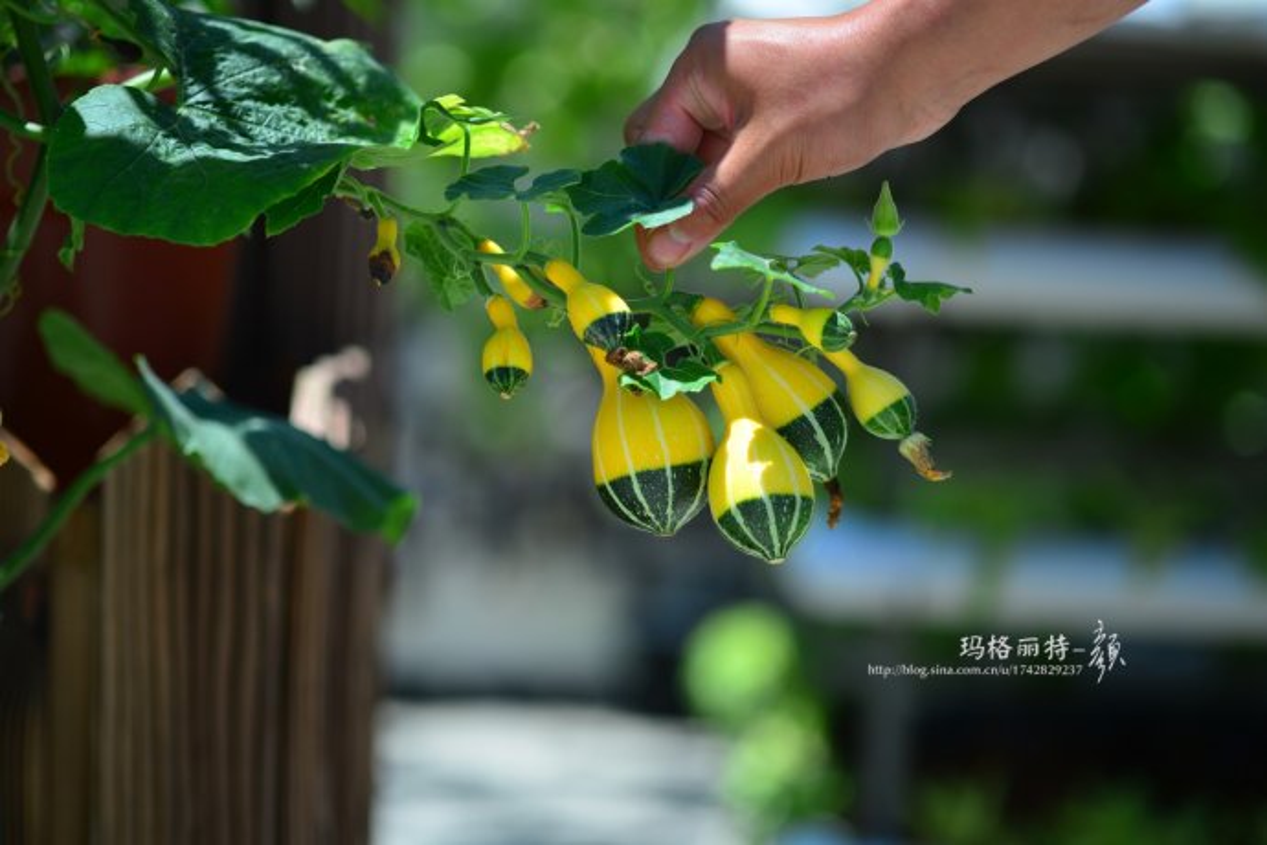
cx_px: 634
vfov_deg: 13.0
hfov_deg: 19.5
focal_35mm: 105
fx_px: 3695
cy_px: 422
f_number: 4
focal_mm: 105
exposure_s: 1/2000
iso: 200
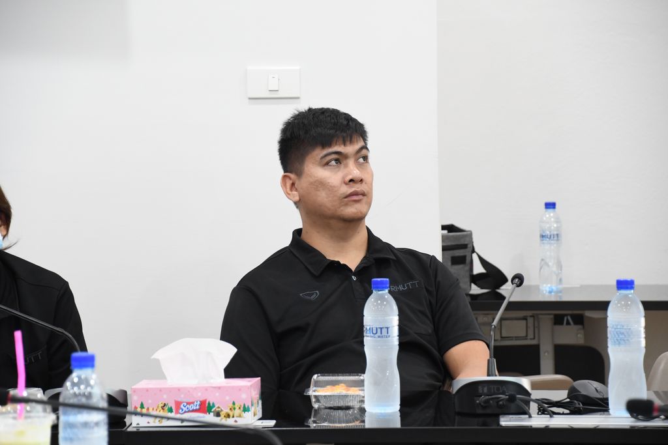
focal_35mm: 165
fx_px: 3062
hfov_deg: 12.5
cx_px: 334
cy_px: 222
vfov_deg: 8.3
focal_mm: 110
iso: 1600
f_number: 5.6
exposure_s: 1/30
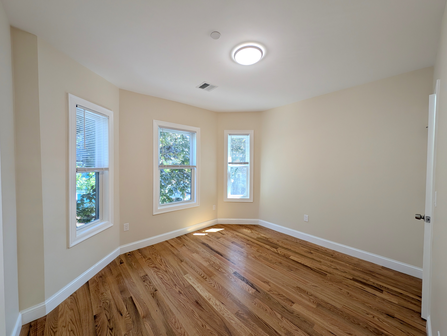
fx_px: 155
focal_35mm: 12
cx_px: 224
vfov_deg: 94.6
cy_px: 168
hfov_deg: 110.5
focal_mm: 2.23
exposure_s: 1/60
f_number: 1.95
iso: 51
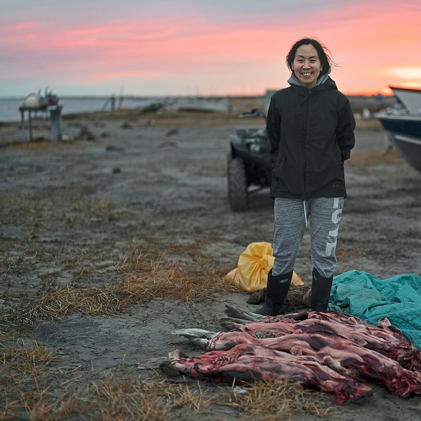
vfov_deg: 26.9
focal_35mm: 64
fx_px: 881
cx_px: 305
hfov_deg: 26.6
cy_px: 210
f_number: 1.2
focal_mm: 50
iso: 250
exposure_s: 1/160
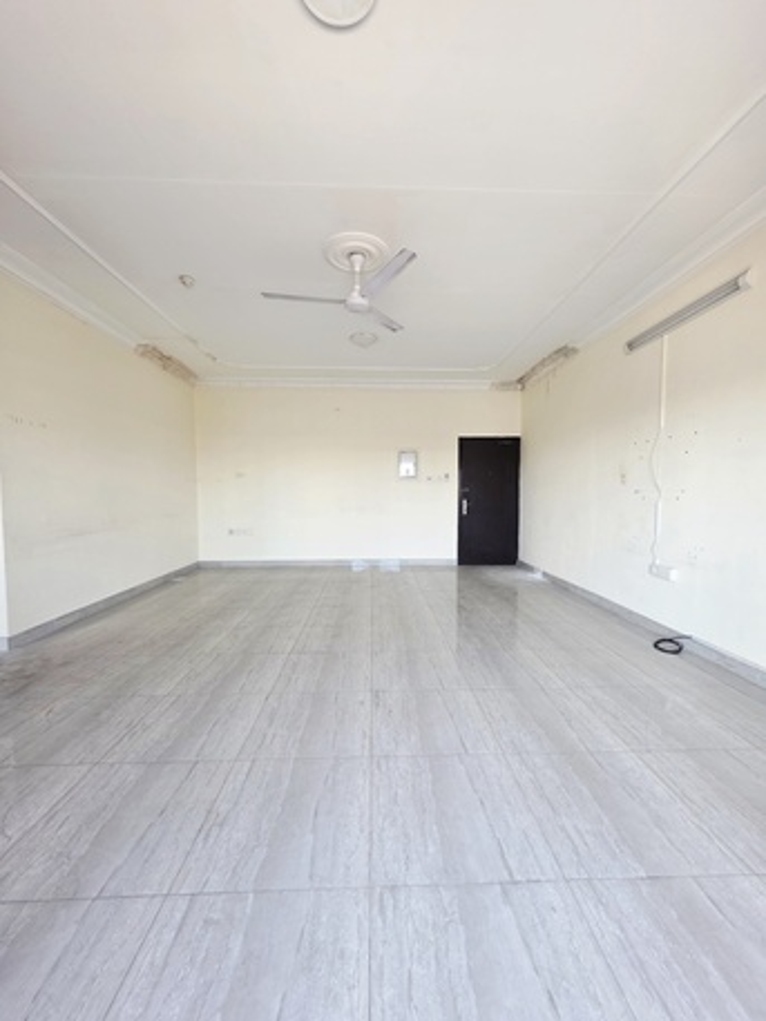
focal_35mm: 13
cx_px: 383
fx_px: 383
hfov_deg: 89.9
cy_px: 510
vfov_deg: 106.2
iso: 160
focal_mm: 2.2
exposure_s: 1/50.3
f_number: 1.9
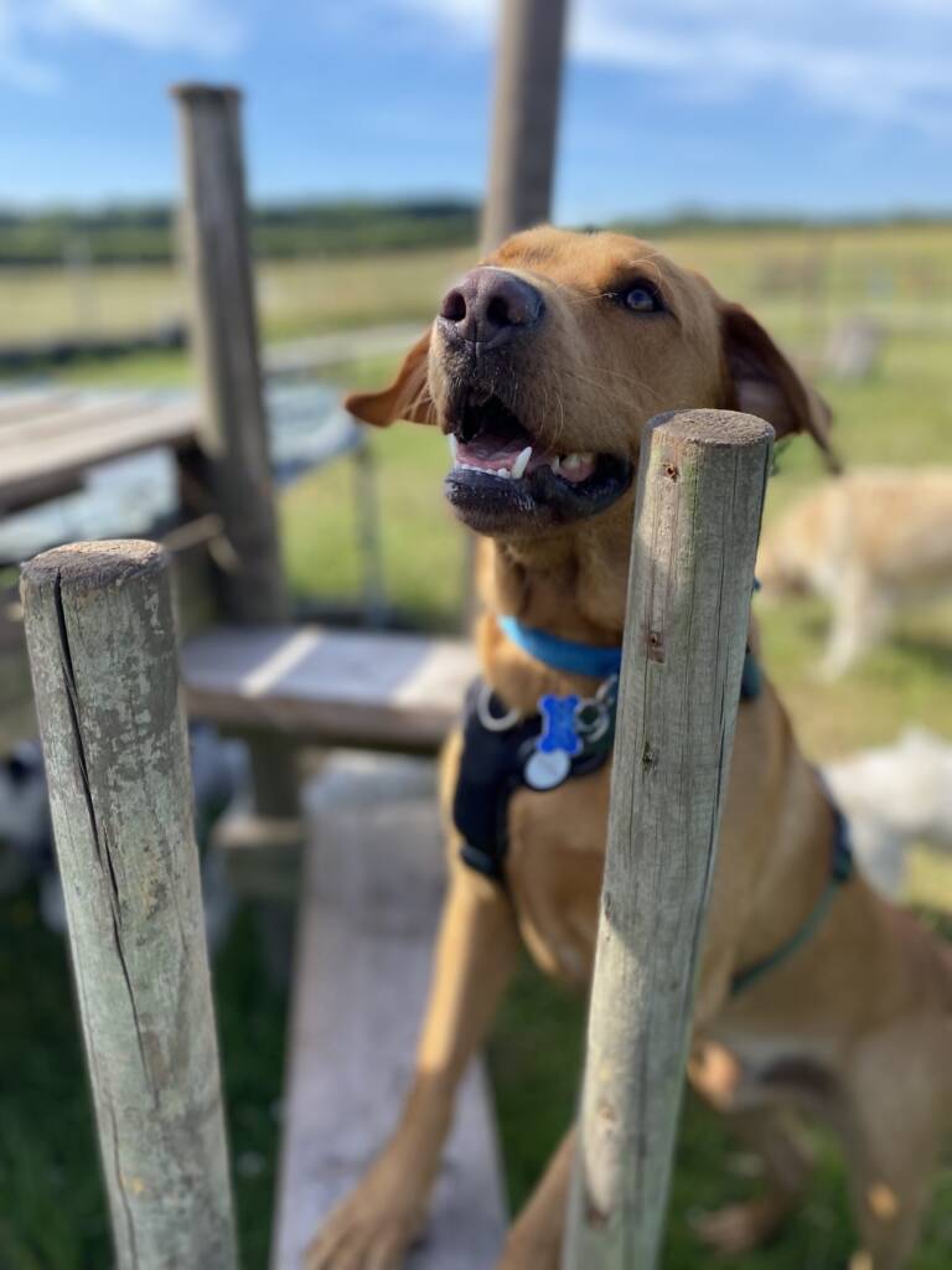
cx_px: 476
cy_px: 635
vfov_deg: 67.3
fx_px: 953
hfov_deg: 53.1
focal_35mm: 26
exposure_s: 1/905
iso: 32
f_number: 1.8
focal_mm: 4.25
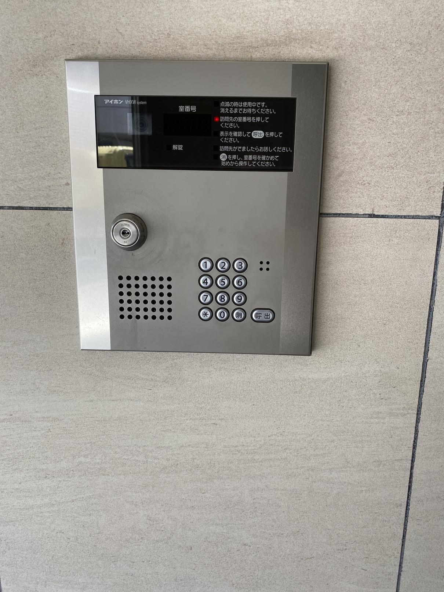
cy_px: 296
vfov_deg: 67.3
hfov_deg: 53.1
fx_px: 445
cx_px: 222
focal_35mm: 26
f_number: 1.8
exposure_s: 1/122
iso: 50
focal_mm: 4.25
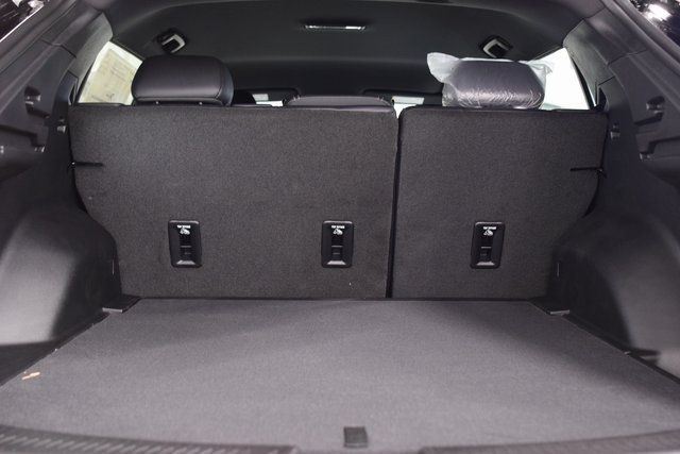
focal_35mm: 36
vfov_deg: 36.9
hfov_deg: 53.1
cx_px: 340
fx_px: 680
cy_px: 227
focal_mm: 24
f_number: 2.8
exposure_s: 1/15
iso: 1600
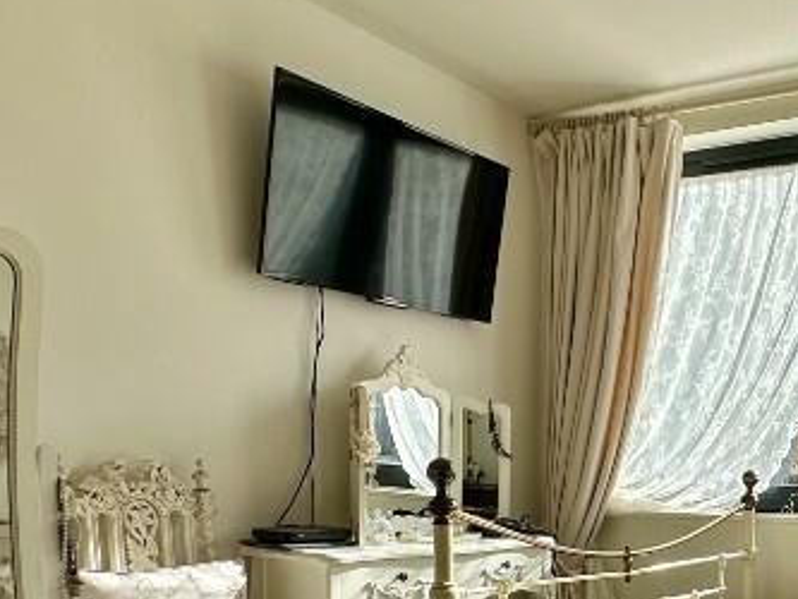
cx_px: 748
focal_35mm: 43
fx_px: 992
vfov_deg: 32.0
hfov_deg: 39.9
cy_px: 541
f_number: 2.2
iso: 40
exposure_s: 1/511
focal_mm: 2.22
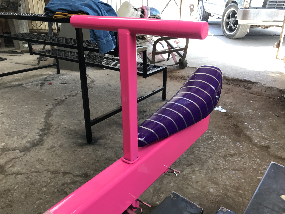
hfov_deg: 63.4
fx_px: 231
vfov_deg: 49.7
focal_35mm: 28
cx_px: 142
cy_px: 107
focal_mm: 3.99
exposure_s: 1/120
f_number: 1.8
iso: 40
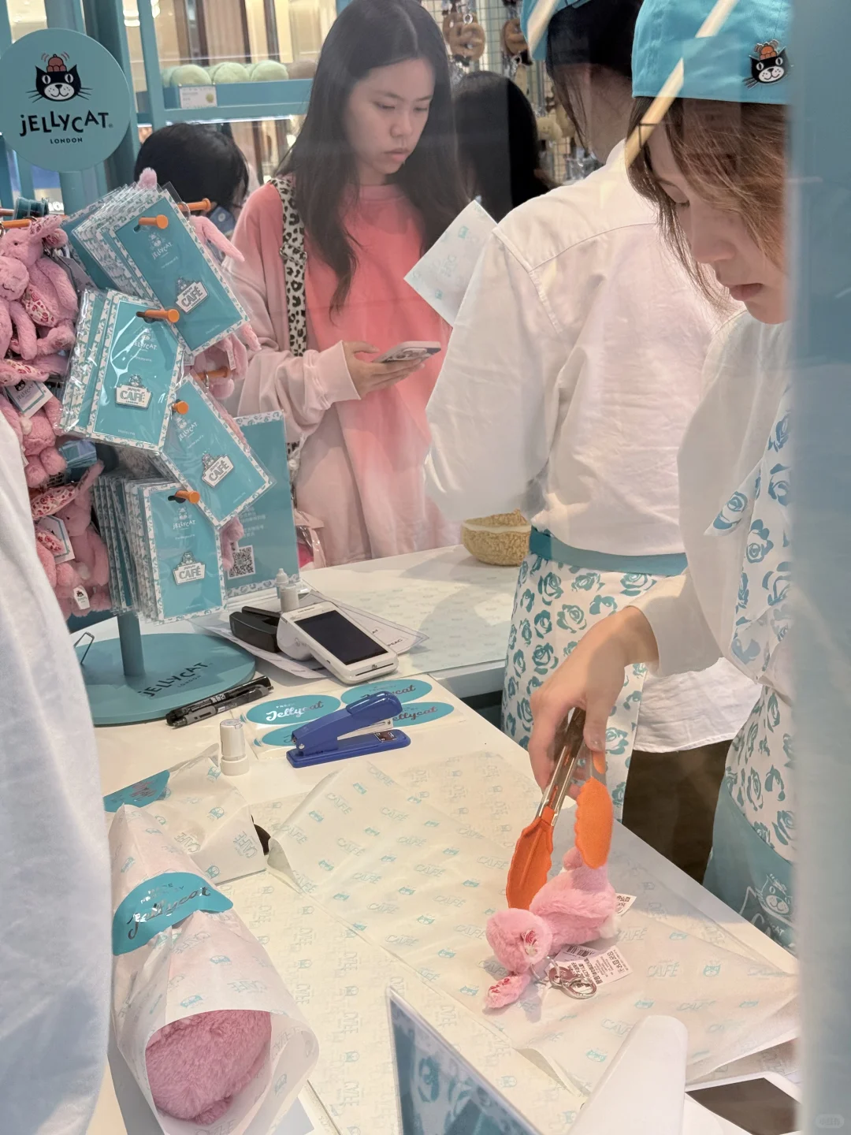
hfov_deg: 30.3
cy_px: 568
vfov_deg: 39.7
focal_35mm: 48
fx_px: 1573
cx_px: 426
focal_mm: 6.76
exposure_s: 1/201
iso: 125
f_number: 1.78
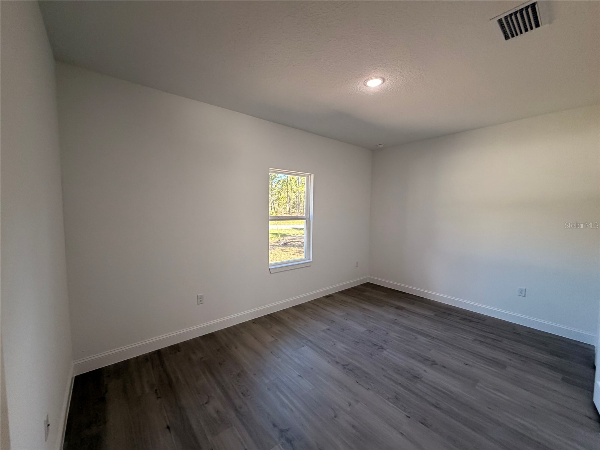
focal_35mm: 14
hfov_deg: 102.1
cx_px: 300
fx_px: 243
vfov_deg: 85.7
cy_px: 225
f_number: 2.2
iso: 250
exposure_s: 1/120
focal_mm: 2.22
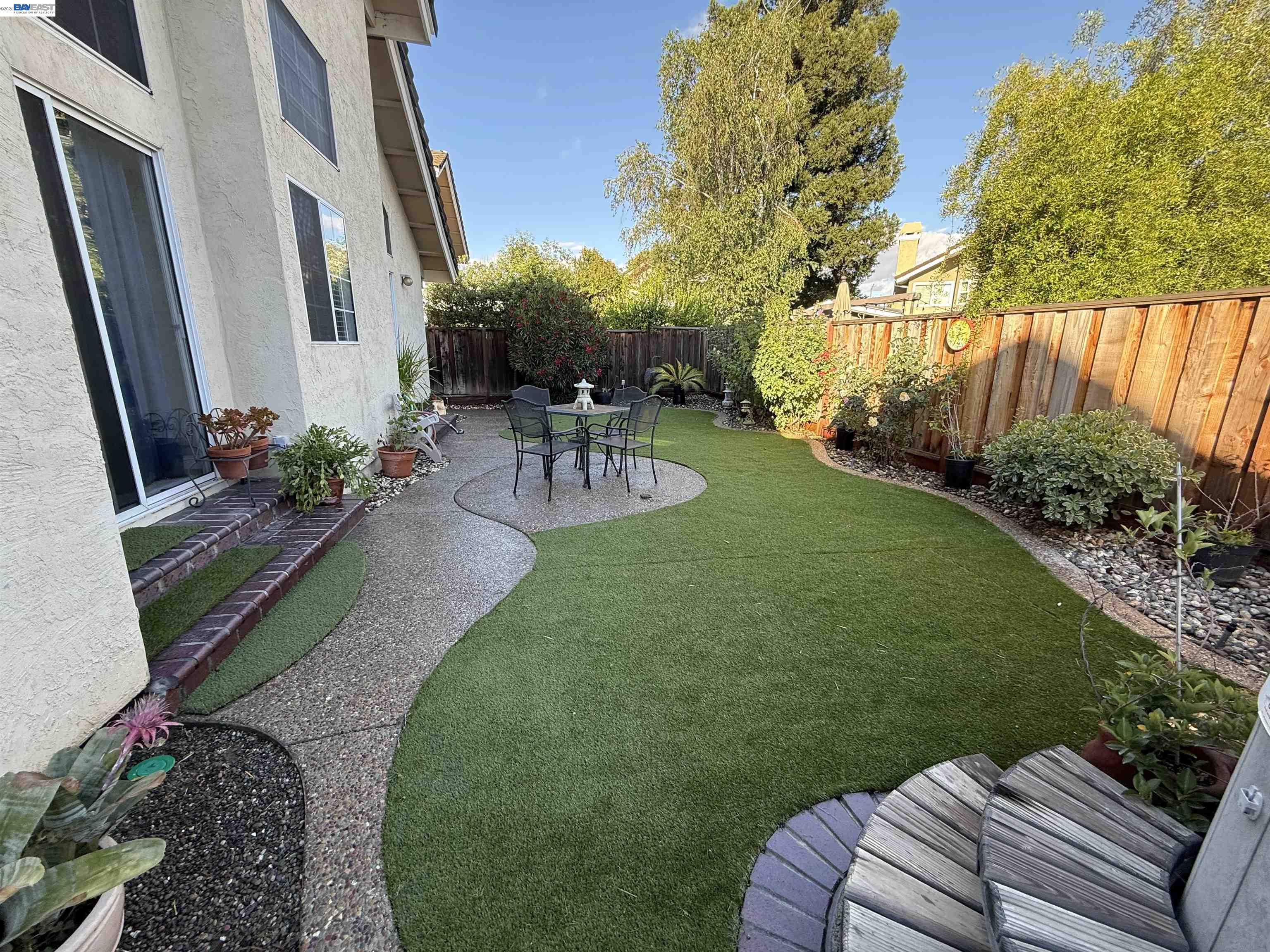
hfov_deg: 102.1
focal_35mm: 14
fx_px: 514
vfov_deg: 85.7
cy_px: 476
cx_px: 635
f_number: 2.2
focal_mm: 2.22
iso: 64
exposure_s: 1/183
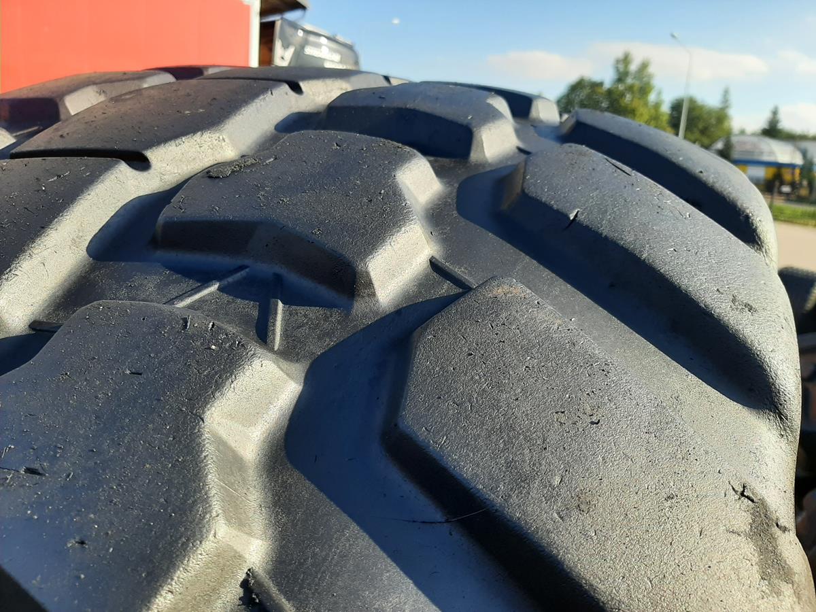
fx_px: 613
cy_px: 306
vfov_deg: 53.1
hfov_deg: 67.3
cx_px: 408
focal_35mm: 26
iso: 40
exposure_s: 1/765
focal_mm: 3.93
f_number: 1.7
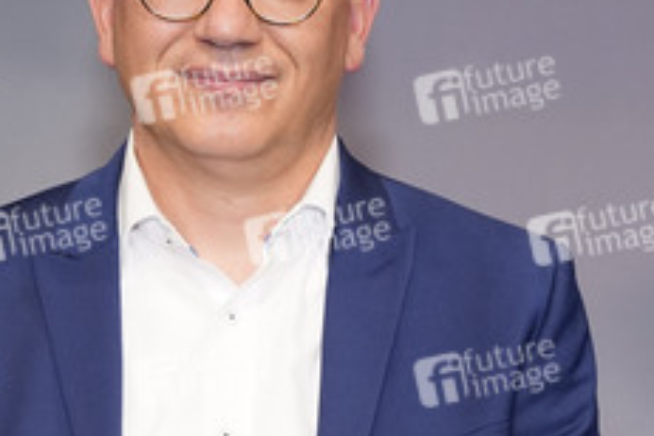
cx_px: 242
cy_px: 161
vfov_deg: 17.9
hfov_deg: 26.6
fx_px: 1381
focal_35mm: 76
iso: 2000
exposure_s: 1/160
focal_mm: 39
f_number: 5
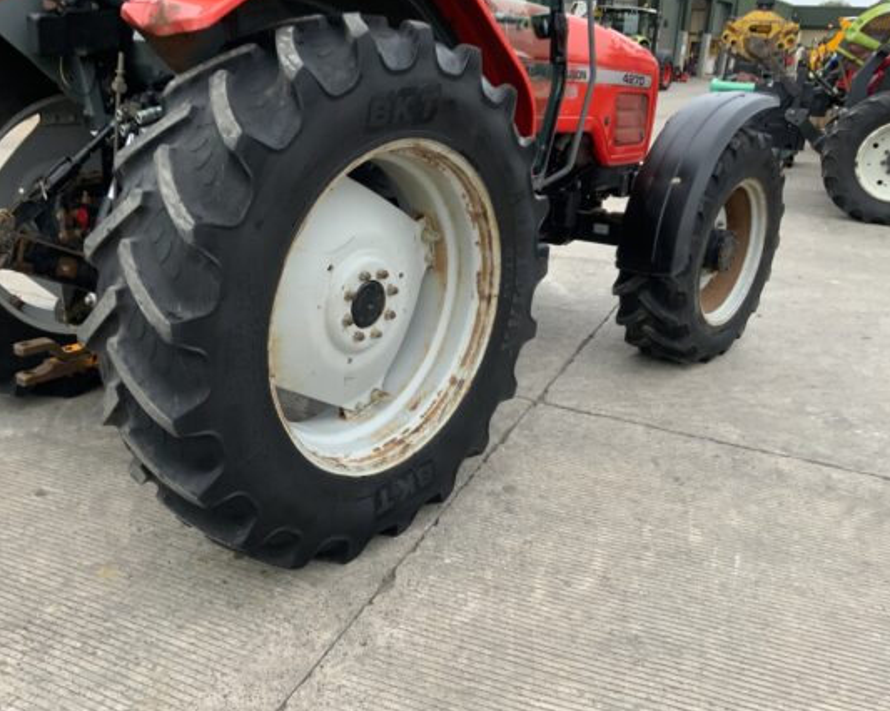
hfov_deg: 52.6
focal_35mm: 34
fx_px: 895
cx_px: 371
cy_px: 337
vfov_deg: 43.3
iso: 64
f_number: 1.8
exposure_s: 1/83
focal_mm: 3
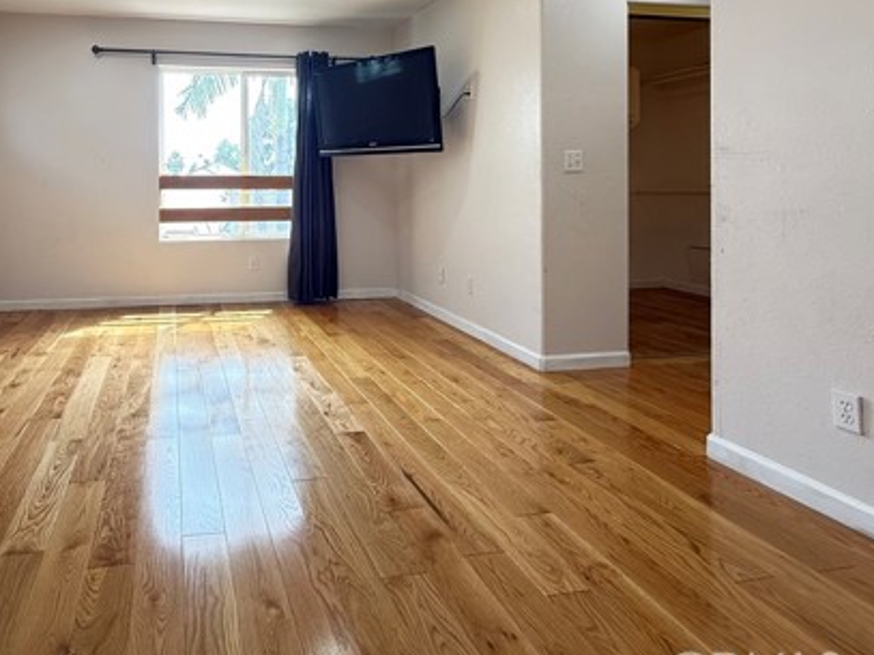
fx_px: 555
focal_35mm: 22
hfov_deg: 73.0
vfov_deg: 58.7
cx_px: 262
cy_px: 187
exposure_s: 1/120
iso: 250
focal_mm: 2.22
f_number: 2.2
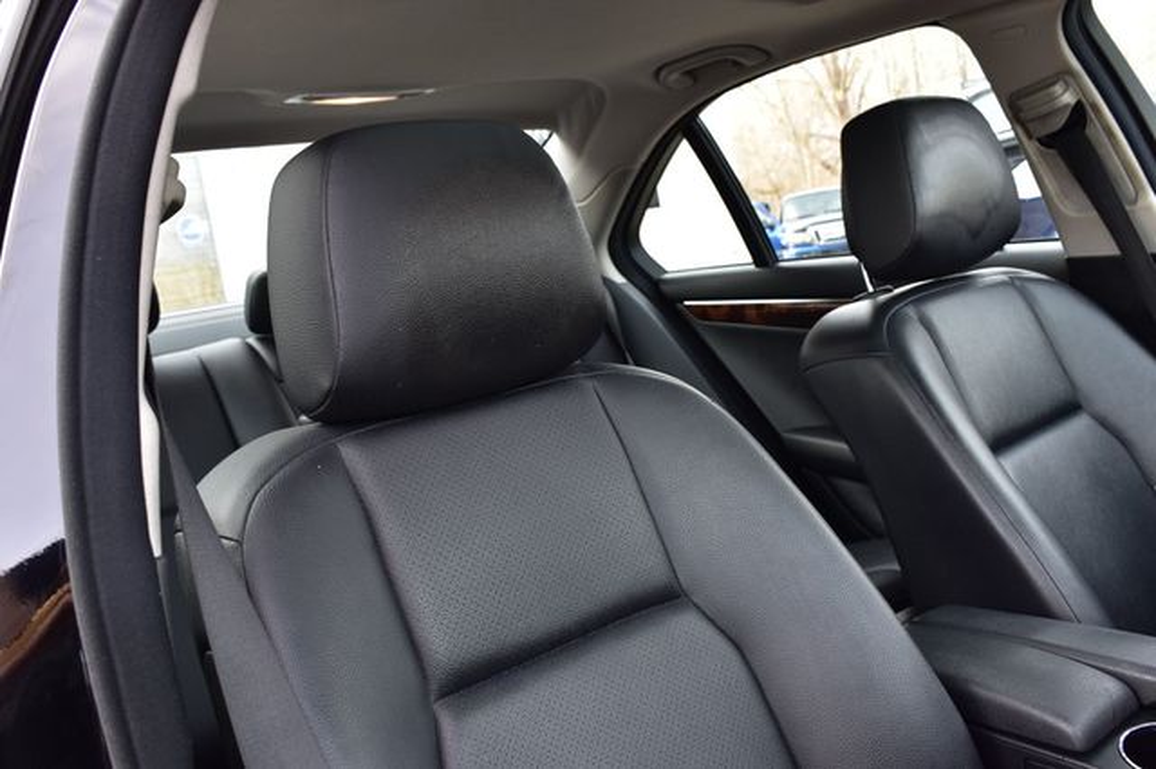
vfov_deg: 36.8
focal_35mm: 36
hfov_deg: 53.2
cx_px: 578
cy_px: 384
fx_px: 1155
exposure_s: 1/50
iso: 400
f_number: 8
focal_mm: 24
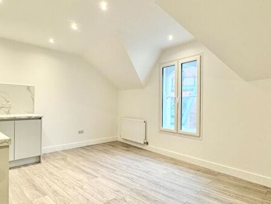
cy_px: 106
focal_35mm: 22
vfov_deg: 61.1
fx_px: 172
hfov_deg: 76.3
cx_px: 129
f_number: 2.2
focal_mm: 2.22
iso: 125
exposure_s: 1/100
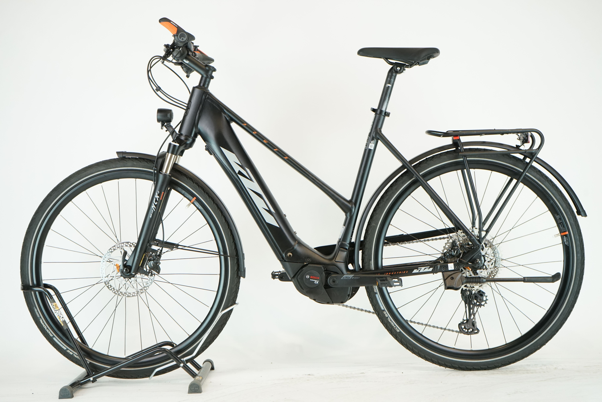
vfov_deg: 23.4
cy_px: 201
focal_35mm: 58
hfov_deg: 34.5
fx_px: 970
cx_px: 301
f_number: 6.3
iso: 2000
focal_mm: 58
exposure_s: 1/200
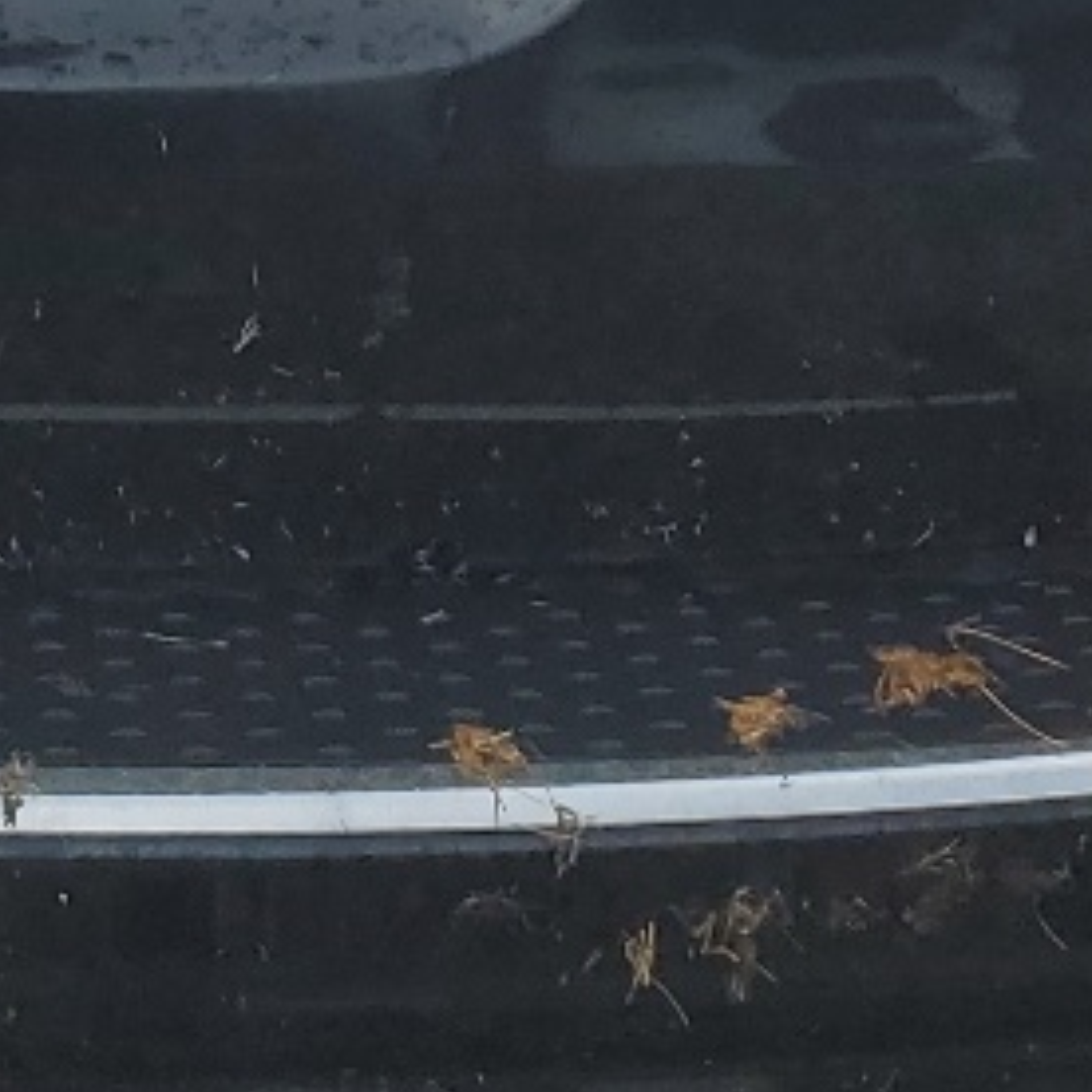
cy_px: -609
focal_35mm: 133
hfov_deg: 12.8
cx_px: -257
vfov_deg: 12.4
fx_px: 4747
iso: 50
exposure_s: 1/1667
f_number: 1.5
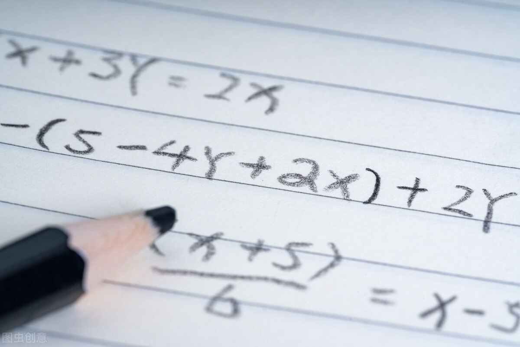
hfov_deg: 22.6
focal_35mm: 90
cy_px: 174
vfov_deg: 15.2
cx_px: 260
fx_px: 1300
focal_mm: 90
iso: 320
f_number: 10
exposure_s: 1/200
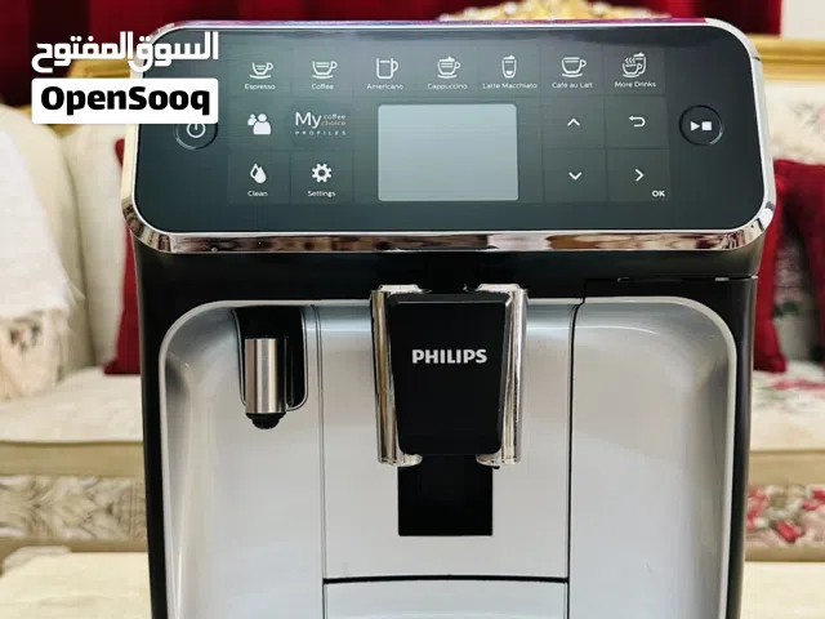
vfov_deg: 56.8
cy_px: 310
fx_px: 572
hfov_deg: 71.6
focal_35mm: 24
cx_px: 412
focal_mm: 6.86
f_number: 1.78
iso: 320
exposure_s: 1/50
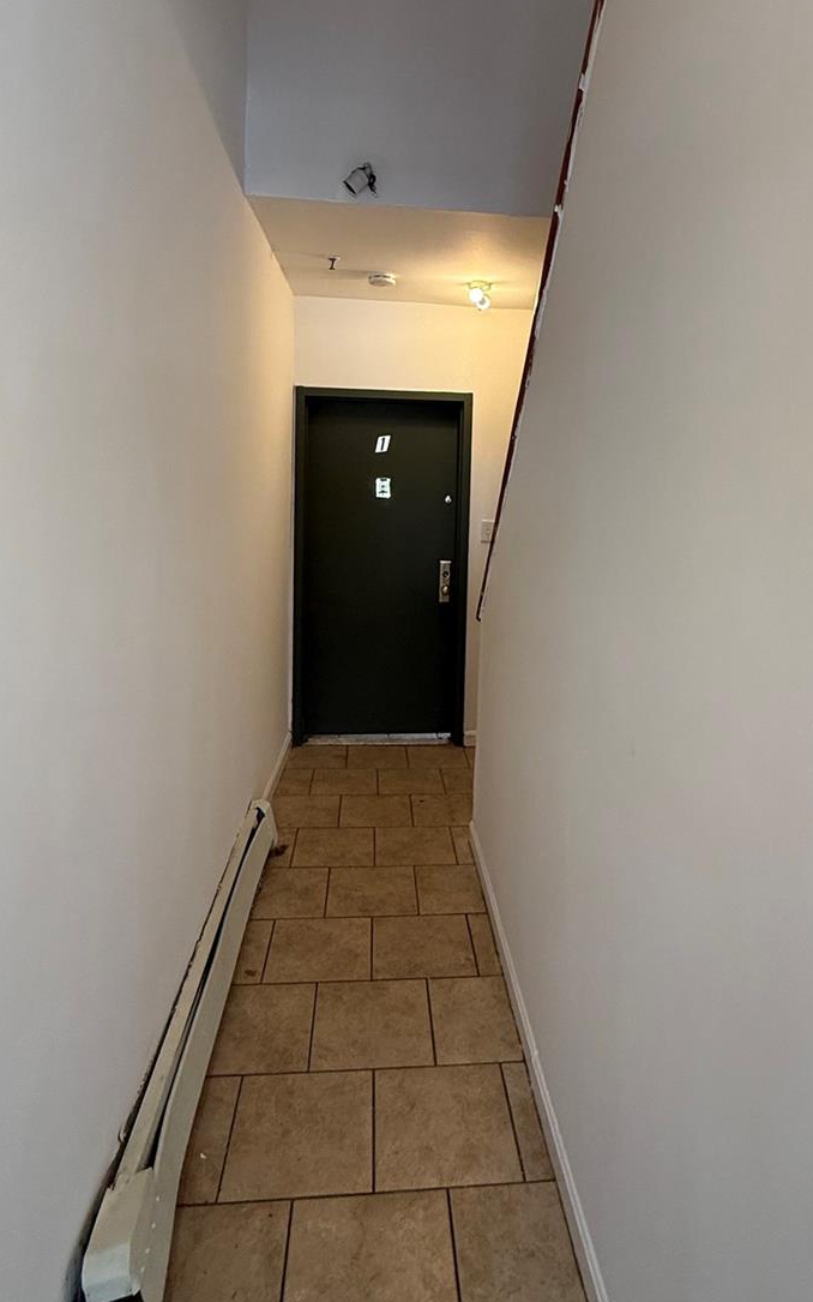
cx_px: 444
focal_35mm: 21
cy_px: 500
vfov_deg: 81.0
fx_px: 745
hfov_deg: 57.2
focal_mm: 2.22
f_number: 2.2
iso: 250
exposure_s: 1/120
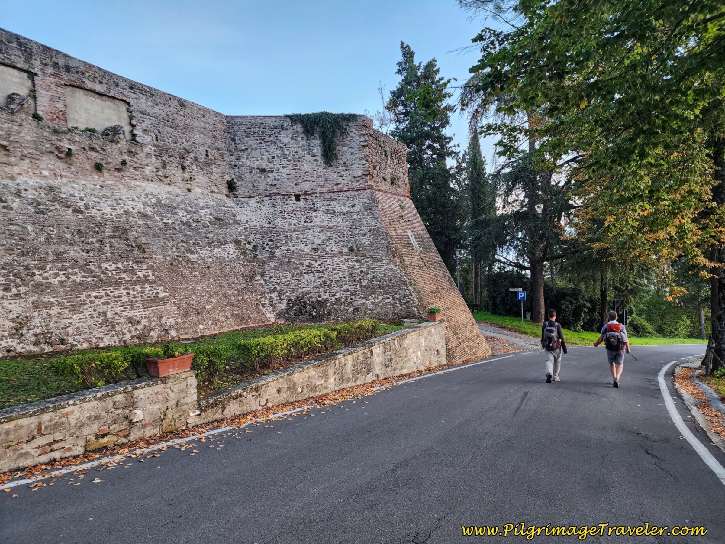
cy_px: 272
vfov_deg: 58.9
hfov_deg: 73.9
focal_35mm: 23
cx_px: 362
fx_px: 482
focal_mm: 6.4
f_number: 1.8
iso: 320
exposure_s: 1/120
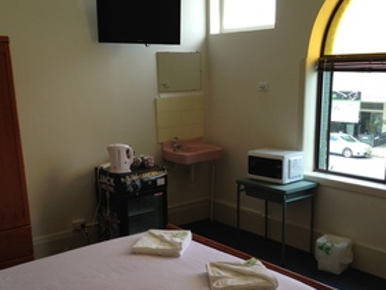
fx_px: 524
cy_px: 187
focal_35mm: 47
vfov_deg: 30.7
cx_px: 201
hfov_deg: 40.4
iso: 64
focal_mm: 4.13
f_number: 2.4
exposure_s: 1/120
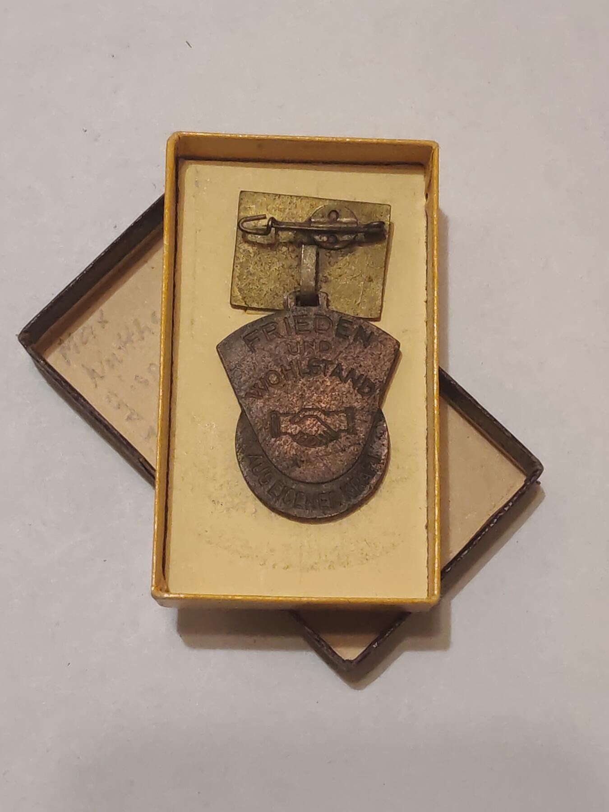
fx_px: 1595
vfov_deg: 28.6
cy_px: 406
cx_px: 304
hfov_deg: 21.6
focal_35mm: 68
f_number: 1.95
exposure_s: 1/50
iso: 1000
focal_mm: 5.52
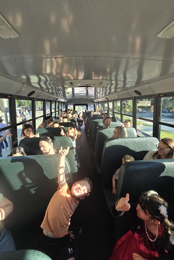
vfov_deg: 104.3
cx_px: 84
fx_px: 102
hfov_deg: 81.2
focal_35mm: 14
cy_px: 128
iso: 80
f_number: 2.2
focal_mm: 2.2
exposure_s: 1/120
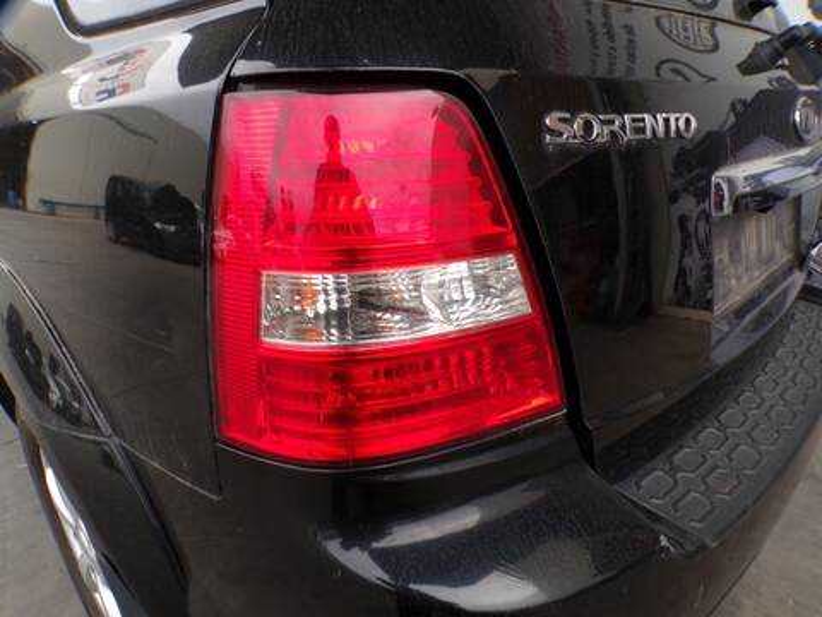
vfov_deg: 56.8
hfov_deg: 71.6
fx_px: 570
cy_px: 308
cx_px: 411
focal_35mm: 24
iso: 100
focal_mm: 4.3
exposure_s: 1/34
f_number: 4.4
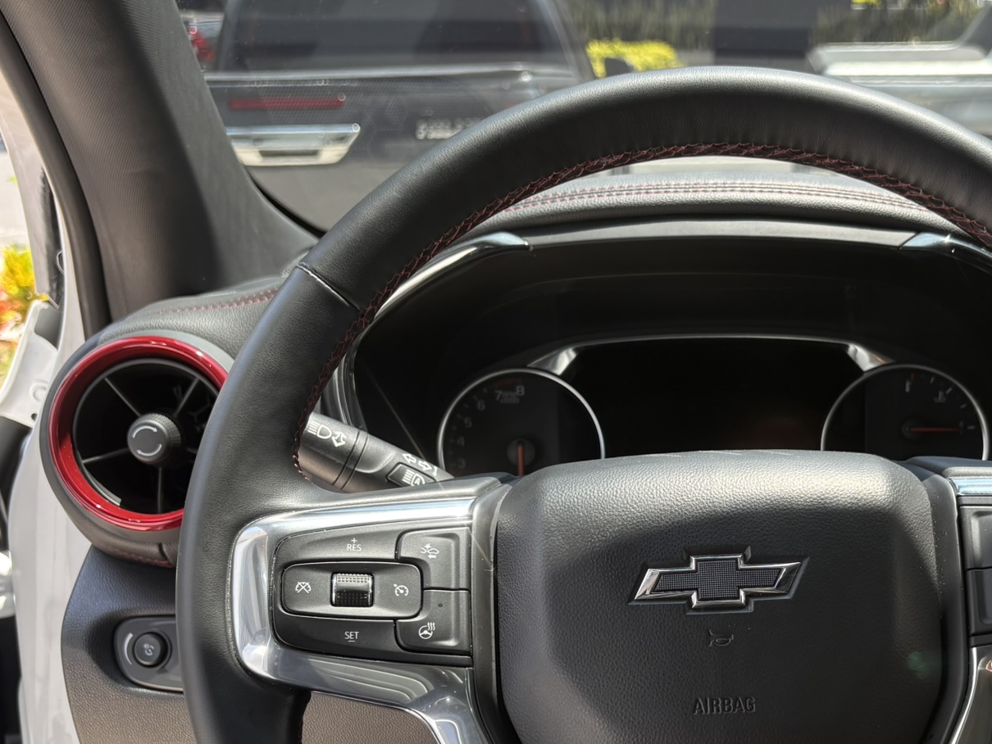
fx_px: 1261
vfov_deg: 32.2
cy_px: 574
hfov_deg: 42.2
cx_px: 687
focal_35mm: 44
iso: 32
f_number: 1.6
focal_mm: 5.96
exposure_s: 1/121
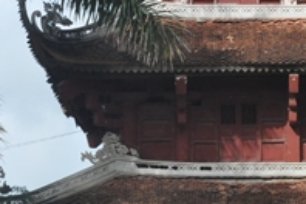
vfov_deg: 6.2
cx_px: 287
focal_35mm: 222
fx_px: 1884
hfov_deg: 9.2
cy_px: 125
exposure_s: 1/800
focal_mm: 45
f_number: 14
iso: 2000
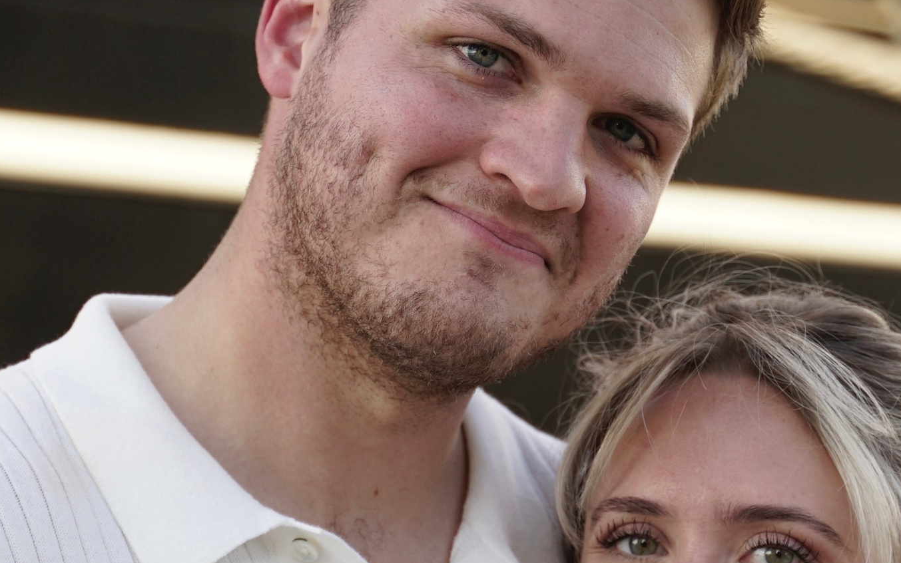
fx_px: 3905
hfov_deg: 13.2
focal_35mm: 159
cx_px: 420
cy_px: 673
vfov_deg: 8.2
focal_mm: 55
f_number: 2.8
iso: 100
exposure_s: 1/320
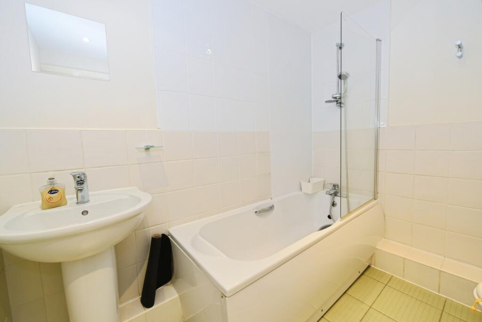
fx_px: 188
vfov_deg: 81.3
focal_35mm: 14
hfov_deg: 104.2
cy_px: 161
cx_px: 241
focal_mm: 14
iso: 720
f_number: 4
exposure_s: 1/60
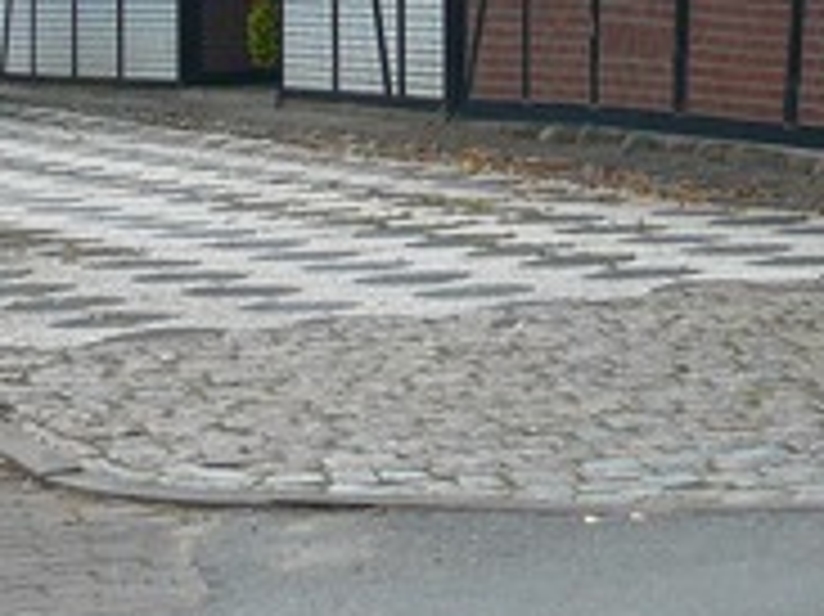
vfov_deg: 8.1
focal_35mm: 176
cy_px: -580
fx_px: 4187
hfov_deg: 10.4
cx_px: 1607
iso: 100
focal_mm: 9
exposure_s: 1/125
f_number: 4
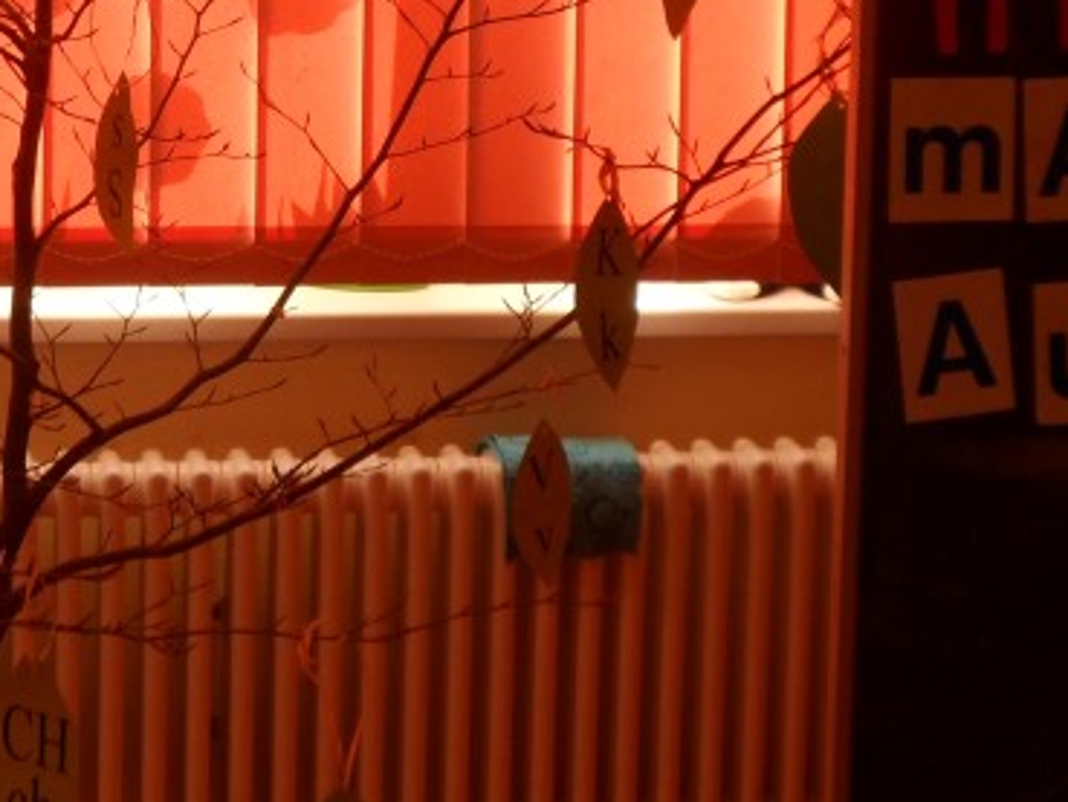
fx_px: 3765
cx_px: 217
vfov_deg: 12.0
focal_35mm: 122
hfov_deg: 16.0
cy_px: -75
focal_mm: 8
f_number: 3.9
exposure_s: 1/60
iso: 80
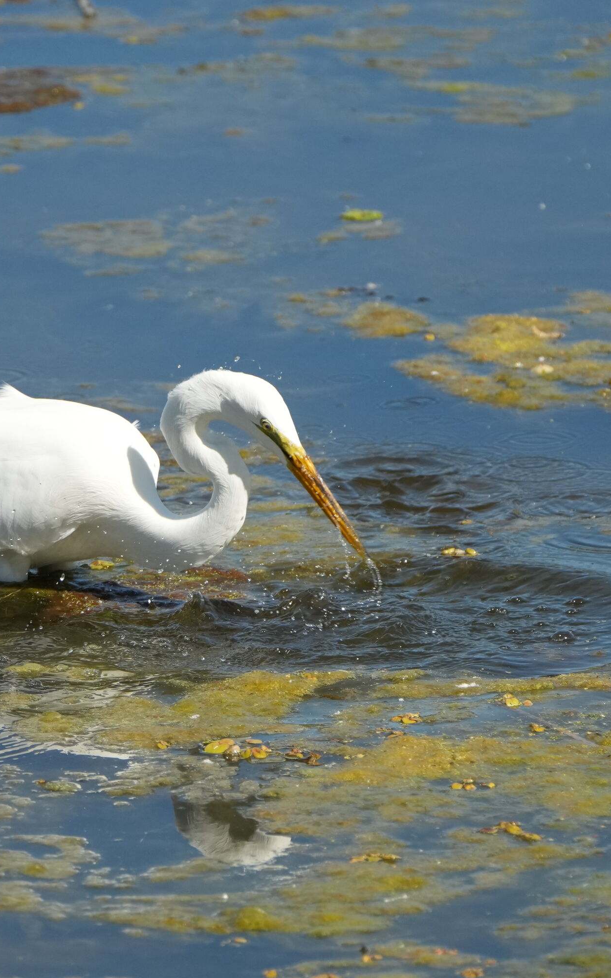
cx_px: 182
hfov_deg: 2.1
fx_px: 16539
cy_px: 540
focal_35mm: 621
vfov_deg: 3.4
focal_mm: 282
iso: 800
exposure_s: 1/2500
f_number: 6.3
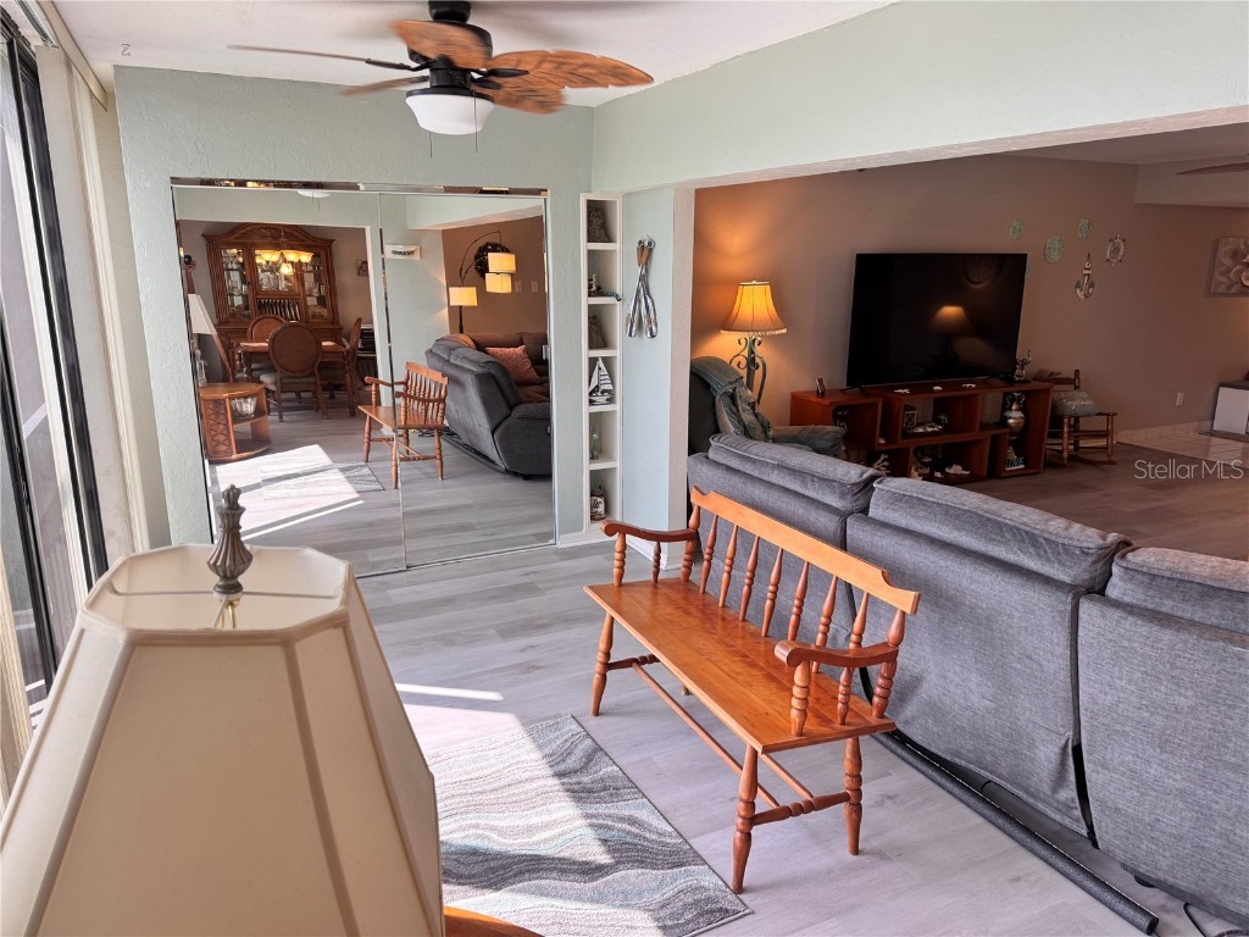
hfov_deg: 71.6
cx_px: 624
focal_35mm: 24
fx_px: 866
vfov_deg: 56.8
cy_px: 468
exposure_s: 1/120
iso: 100
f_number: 1.78
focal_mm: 6.76
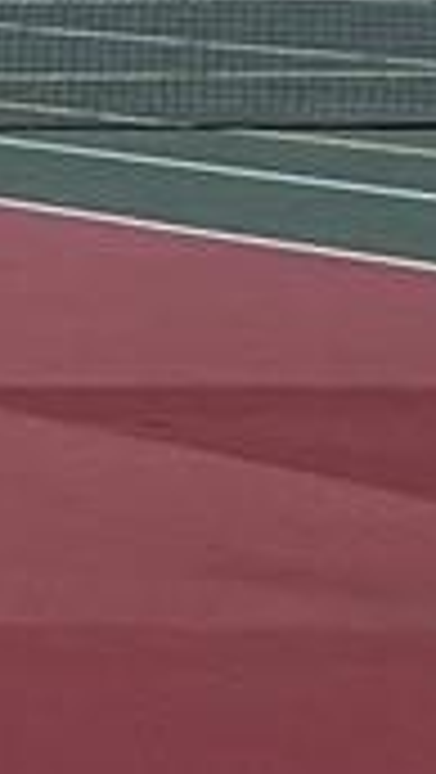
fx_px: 2913
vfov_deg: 15.1
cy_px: 220
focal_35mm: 142
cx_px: -3101
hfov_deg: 3.7
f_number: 2.2
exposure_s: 1/1497
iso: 50
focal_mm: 2.22
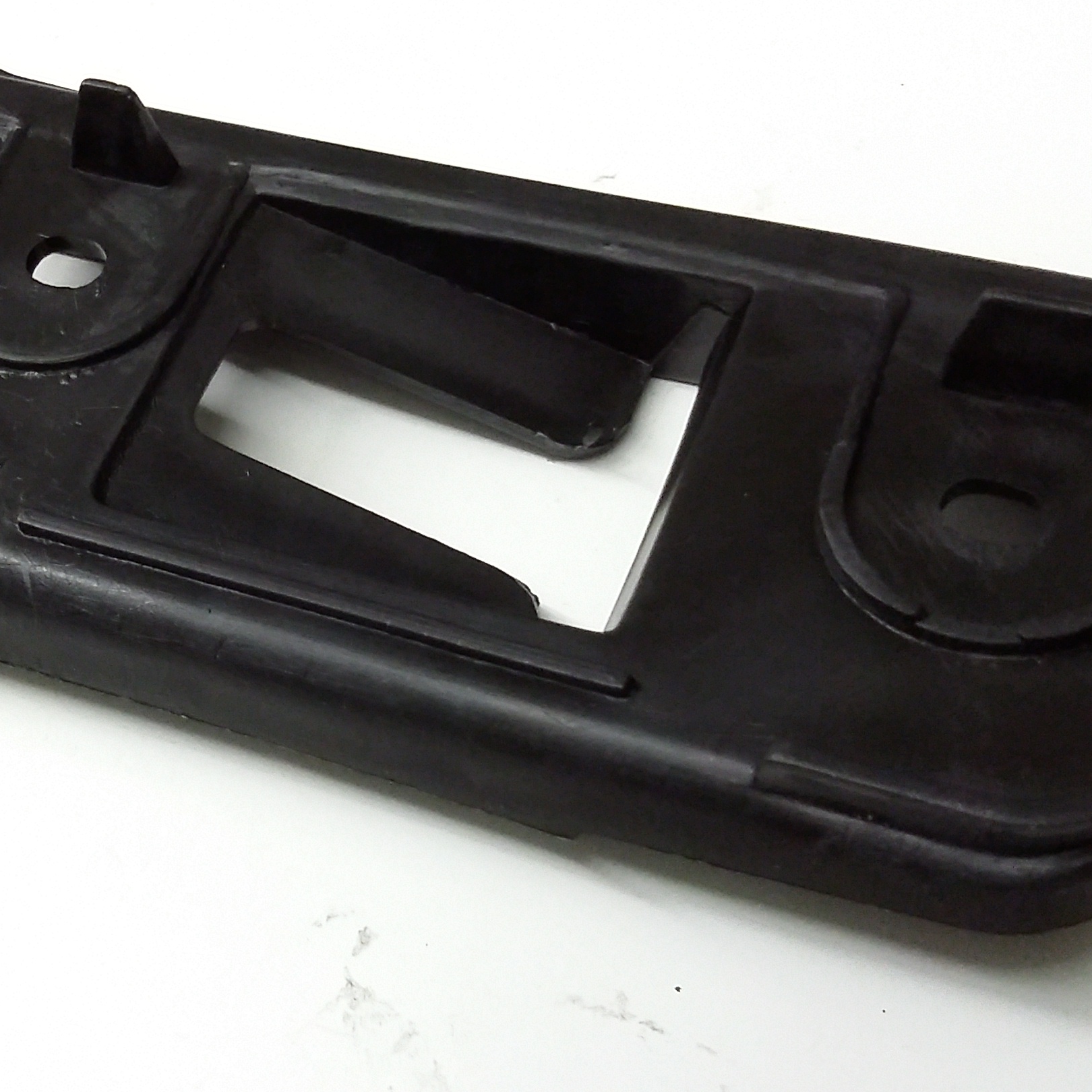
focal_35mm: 57
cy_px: 526
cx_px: 258
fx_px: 2034
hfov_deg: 29.5
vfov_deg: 30.0
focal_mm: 3.4
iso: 320
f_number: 2.4
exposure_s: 1/15
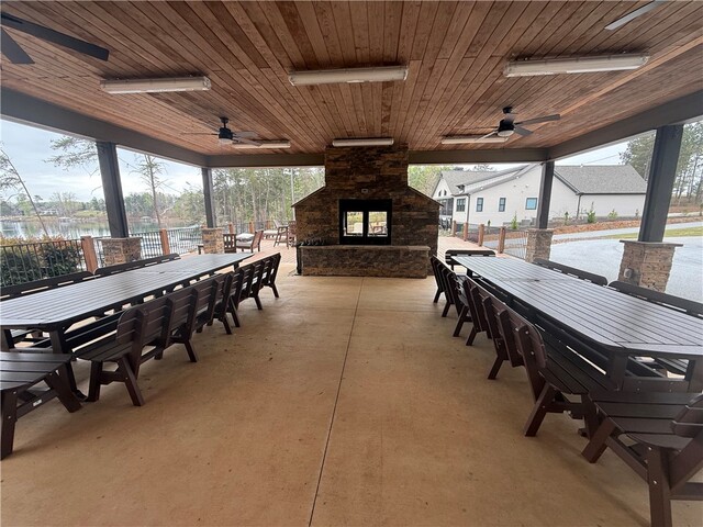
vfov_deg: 85.7
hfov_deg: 102.1
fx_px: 284
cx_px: 352
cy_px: 264
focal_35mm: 14
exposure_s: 1/142
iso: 50
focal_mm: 2.22
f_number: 2.2
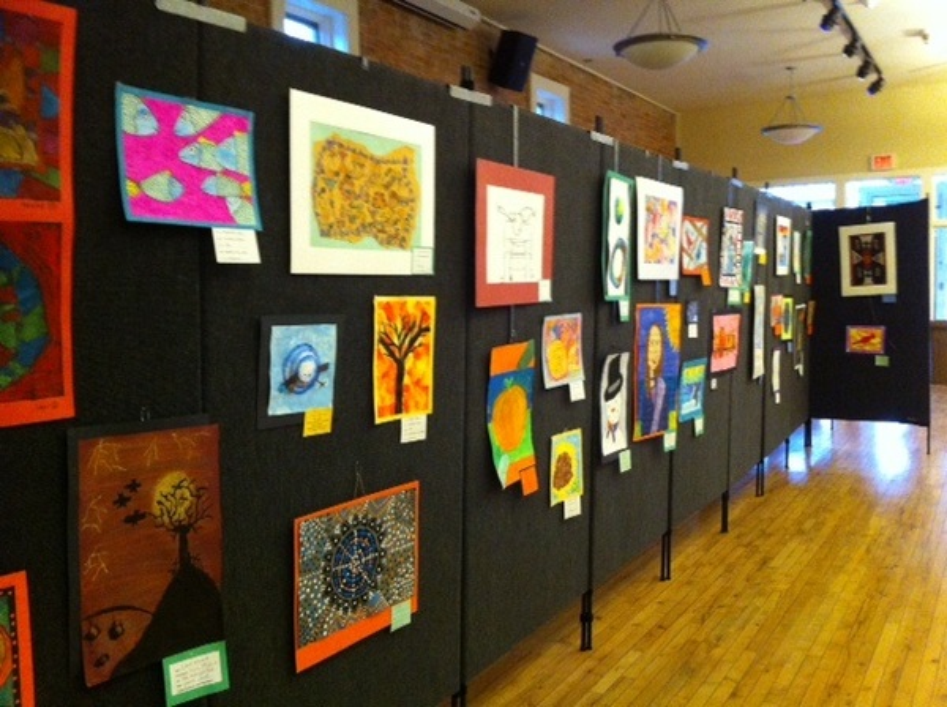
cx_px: 474
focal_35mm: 35
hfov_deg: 52.7
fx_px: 956
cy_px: 354
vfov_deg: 40.6
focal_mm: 3.85
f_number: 2.8
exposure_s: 1/15
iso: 400
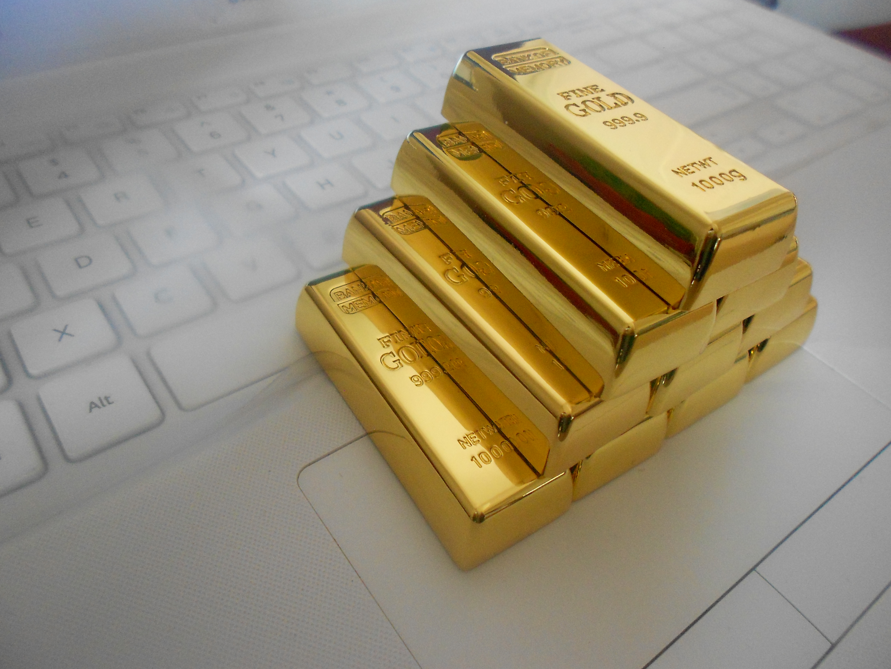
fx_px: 669
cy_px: 334
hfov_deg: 67.3
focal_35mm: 26
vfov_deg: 53.1
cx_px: 446
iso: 400
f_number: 3.2
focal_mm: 4.6
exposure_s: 1/20
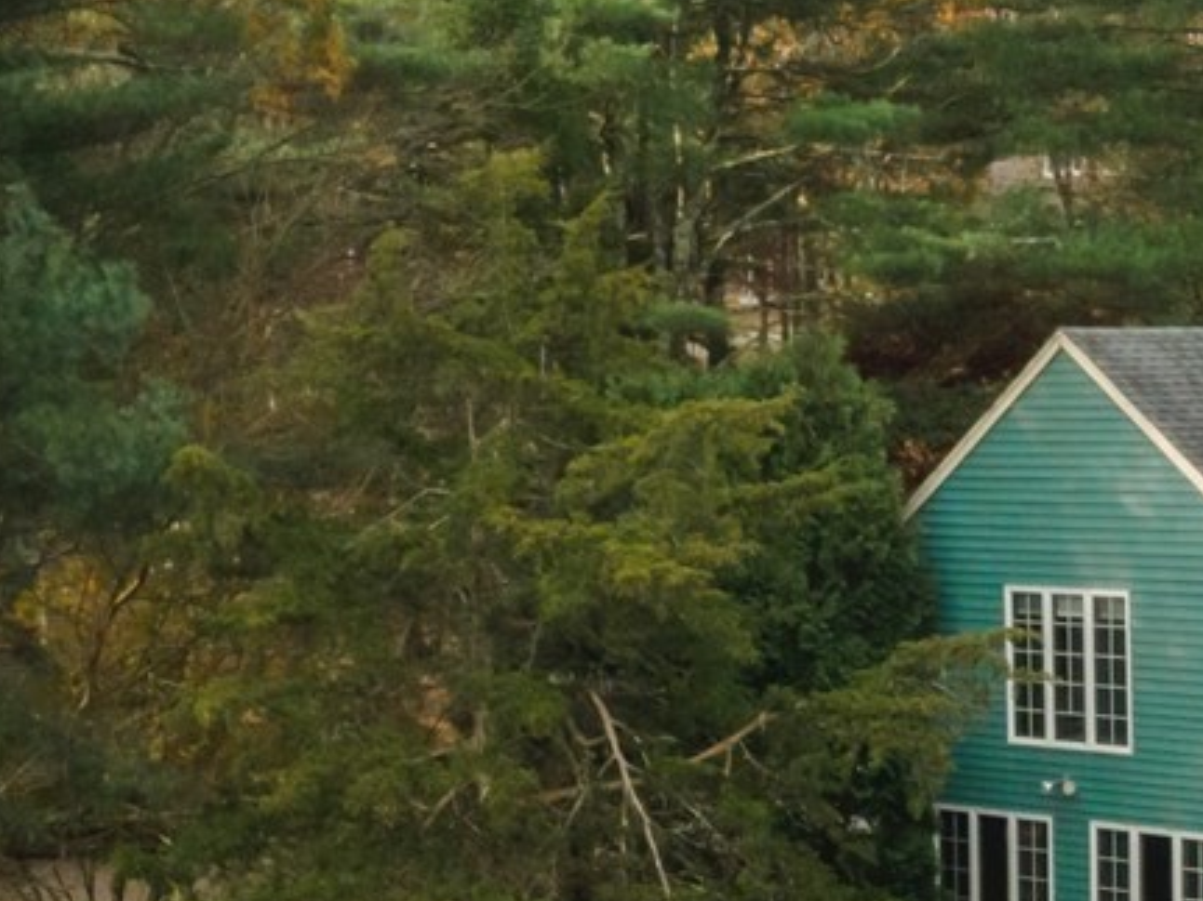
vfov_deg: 12.8
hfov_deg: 17.1
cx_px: 1052
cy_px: 915
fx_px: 3961
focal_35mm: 114
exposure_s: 1/120
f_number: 2.8
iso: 100
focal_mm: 4.5
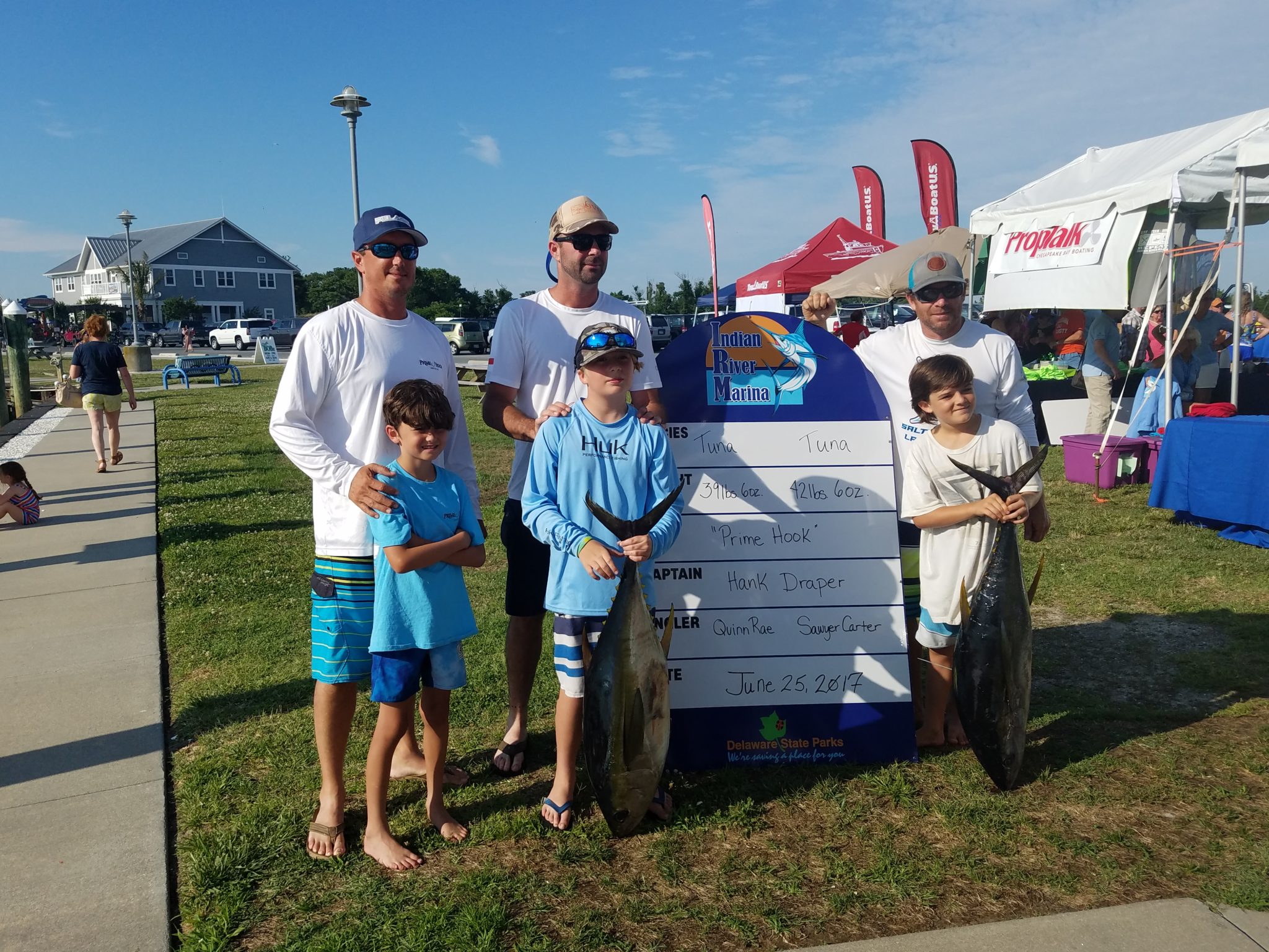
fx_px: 953
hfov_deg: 67.3
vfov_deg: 53.1
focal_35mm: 26
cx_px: 634
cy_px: 476
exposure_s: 1/3744
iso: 50
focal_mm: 4.2
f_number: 1.7
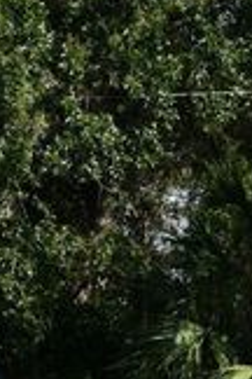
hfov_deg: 7.2
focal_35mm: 190
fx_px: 1995
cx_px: 252
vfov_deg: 10.6
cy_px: 473
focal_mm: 32
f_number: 9
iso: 100
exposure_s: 1/320
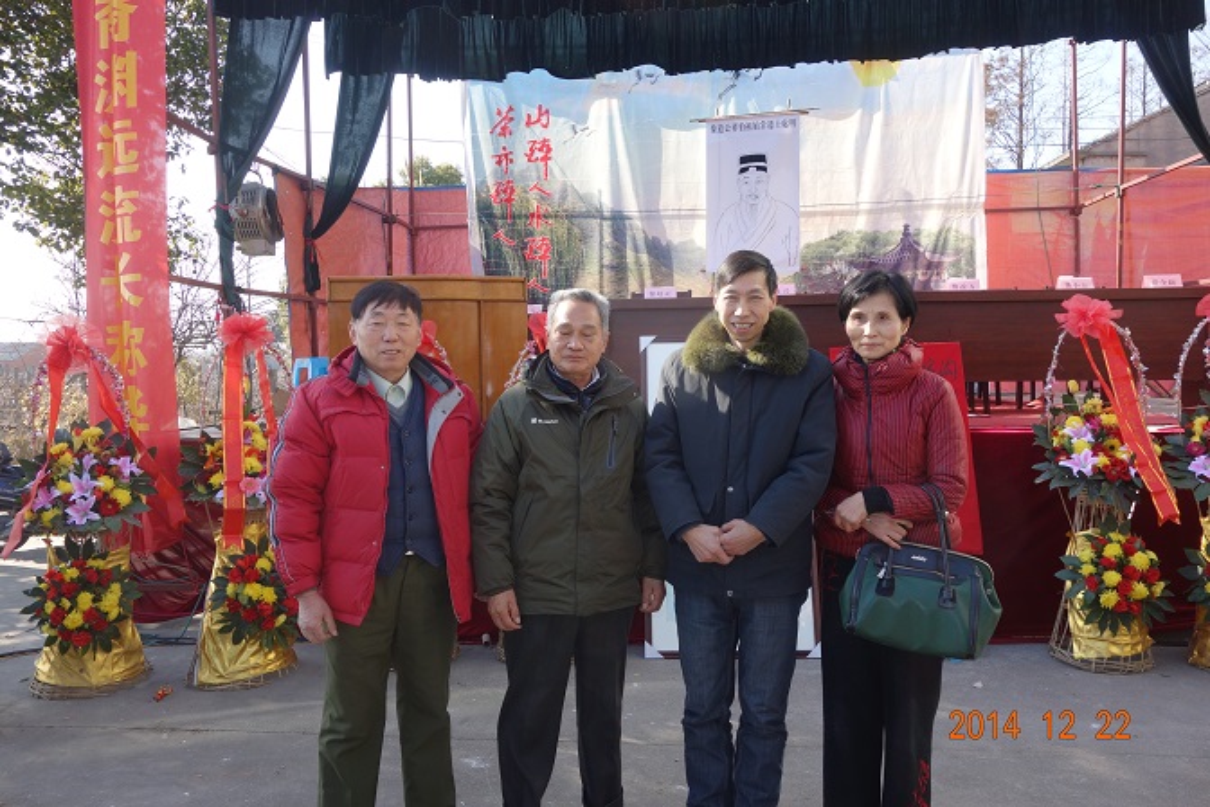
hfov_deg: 65.5
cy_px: 404
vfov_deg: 46.4
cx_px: 605
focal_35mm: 28
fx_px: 941
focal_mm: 10.4
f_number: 5.6
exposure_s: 1/125
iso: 125
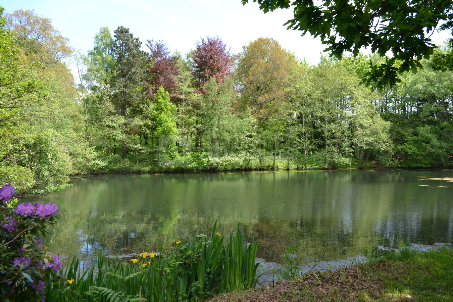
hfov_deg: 67.4
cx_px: 226
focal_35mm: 27
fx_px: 340
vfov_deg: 47.9
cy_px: 151
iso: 100
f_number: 5.6
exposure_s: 1/125
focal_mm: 18
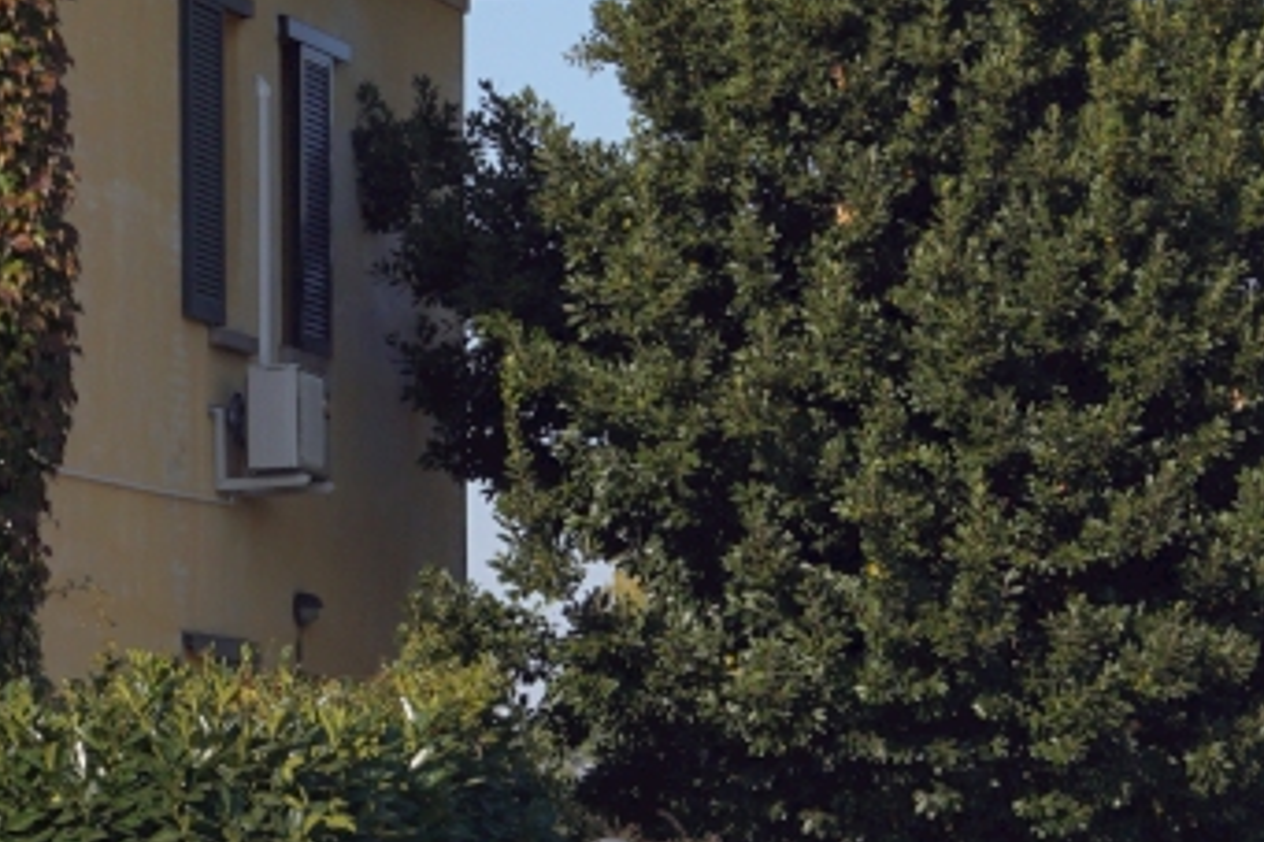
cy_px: 1248
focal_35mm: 225
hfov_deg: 9.1
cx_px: 830
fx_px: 7896
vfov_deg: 6.0
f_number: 9
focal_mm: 40
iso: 100
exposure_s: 1/250
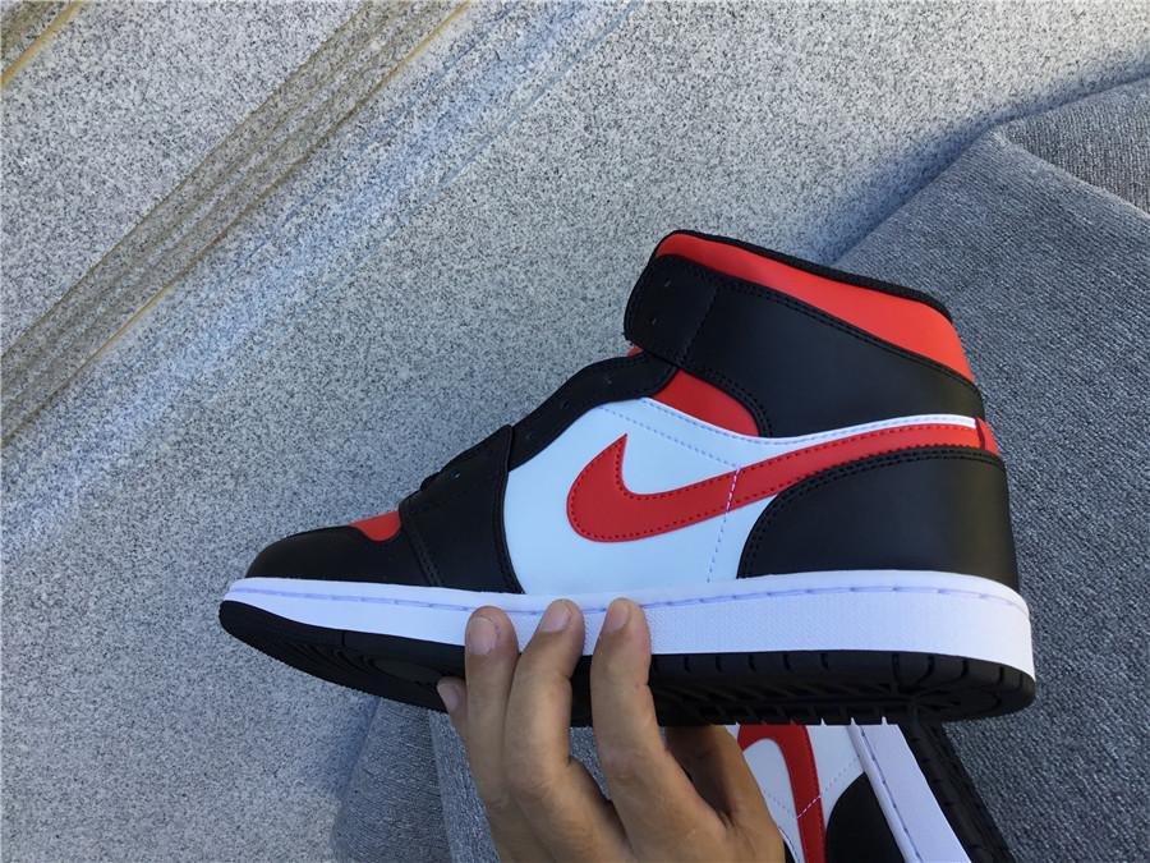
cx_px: 575
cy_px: 432
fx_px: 1030
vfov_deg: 45.4
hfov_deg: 58.4
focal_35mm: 31
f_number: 2.4
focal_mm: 3.3
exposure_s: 1/228
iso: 25
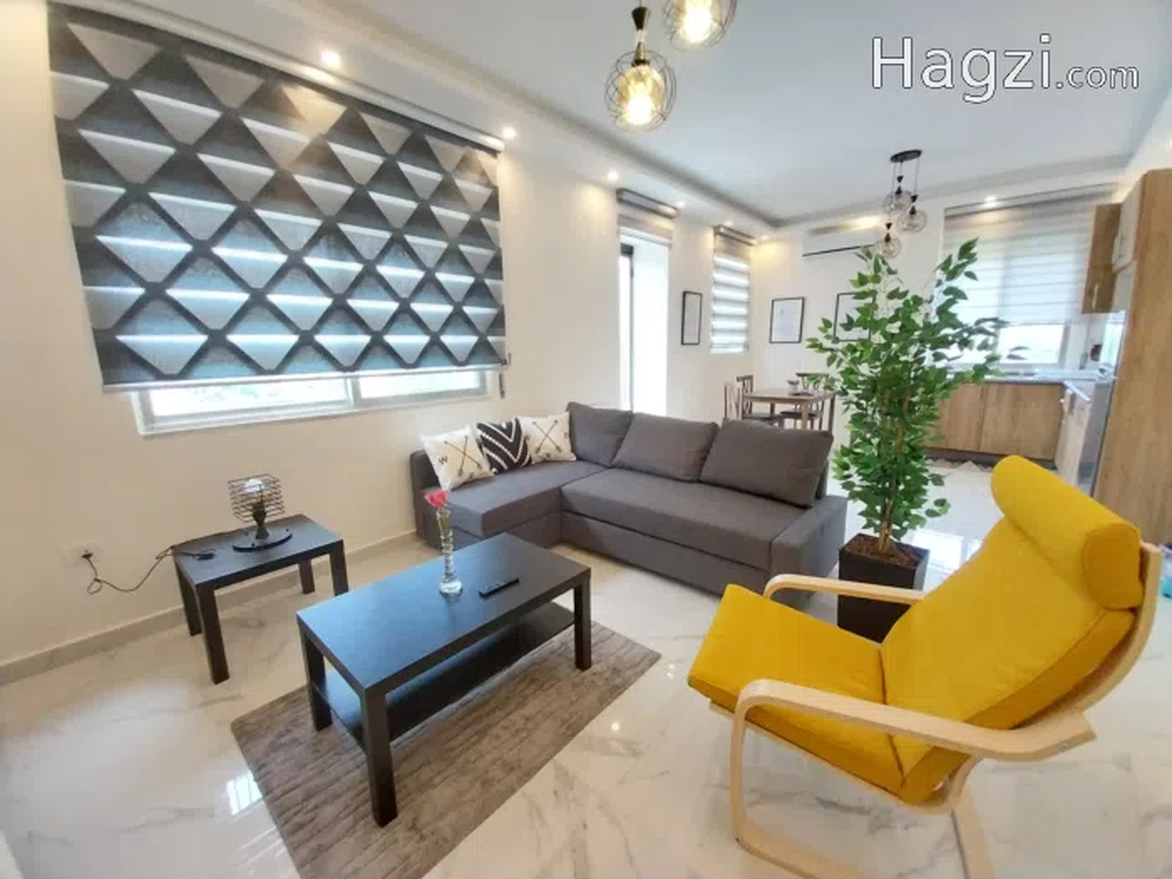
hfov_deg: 106.2
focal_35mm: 13
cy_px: 440
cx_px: 586
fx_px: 440
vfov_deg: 89.9
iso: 200
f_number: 2.2
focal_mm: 1.3
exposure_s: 1/50
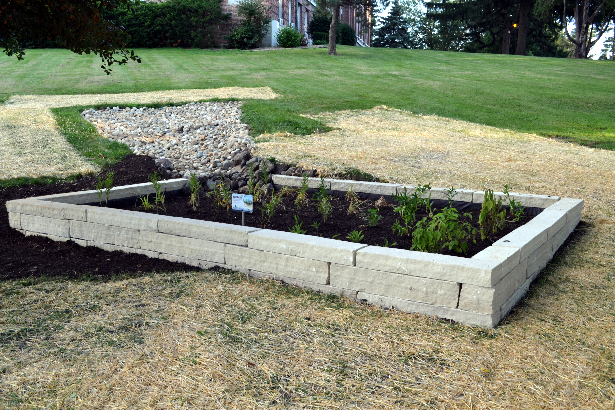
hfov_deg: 53.1
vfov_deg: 36.9
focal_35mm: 36
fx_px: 615
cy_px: 205
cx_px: 308
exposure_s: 1/100
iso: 400
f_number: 8
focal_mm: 24
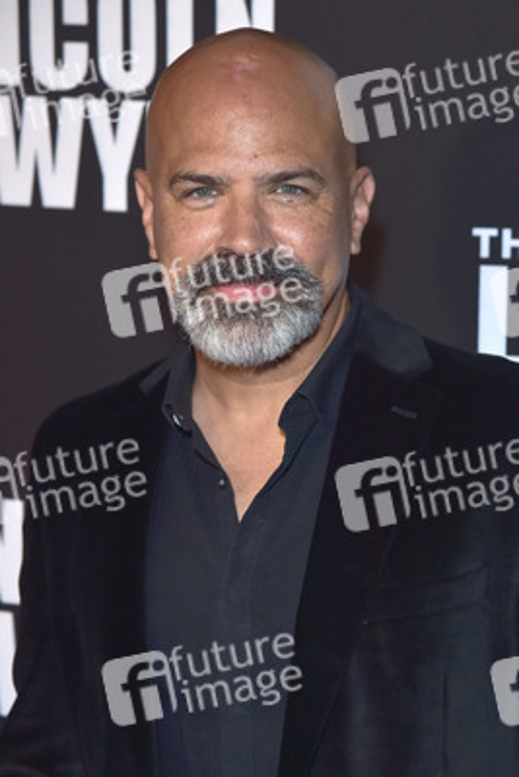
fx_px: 2268
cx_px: 260
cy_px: 388
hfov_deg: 13.1
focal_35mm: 105
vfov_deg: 19.4
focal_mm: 105
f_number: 6.3
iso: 800
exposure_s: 1/200
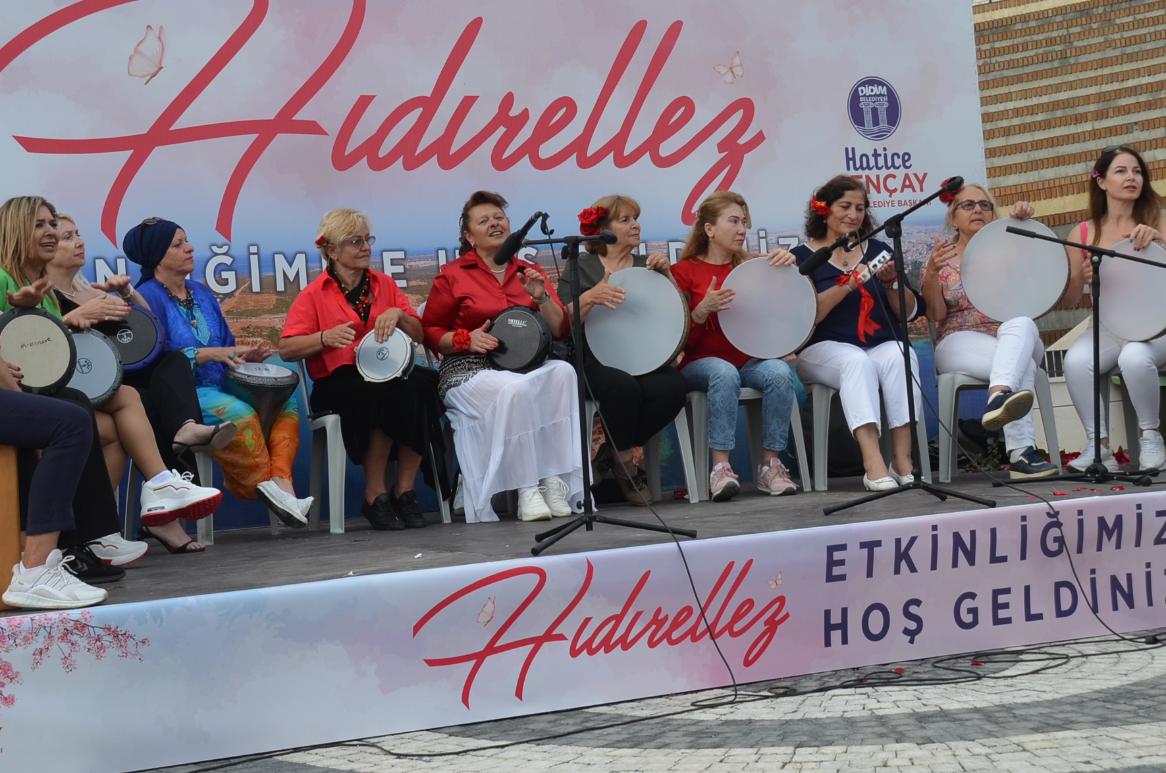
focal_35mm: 65
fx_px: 2091
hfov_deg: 31.1
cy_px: 304
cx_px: 537
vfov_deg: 20.9
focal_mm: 31
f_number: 5.6
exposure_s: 1/125
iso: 400
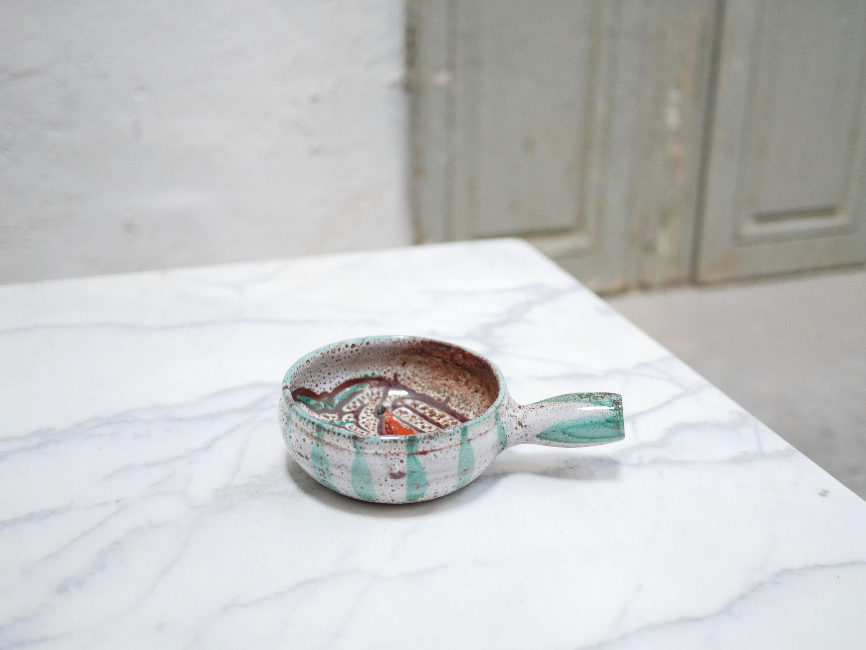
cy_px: 325
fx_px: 1001
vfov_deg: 36.0
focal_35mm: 40
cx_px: 433
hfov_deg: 46.8
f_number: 1.7
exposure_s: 1/60
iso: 1000
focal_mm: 20
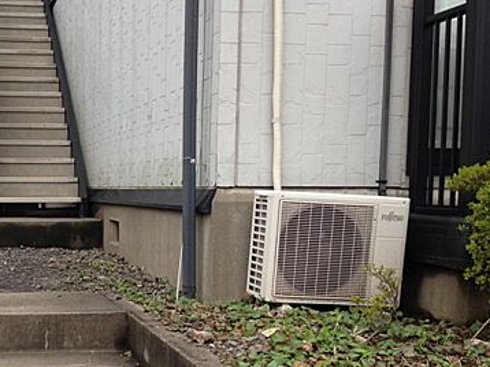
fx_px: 835
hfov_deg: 31.5
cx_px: 70
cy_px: 252
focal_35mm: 59
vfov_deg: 24.6
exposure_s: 1/133
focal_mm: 4.12
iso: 50
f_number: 2.4
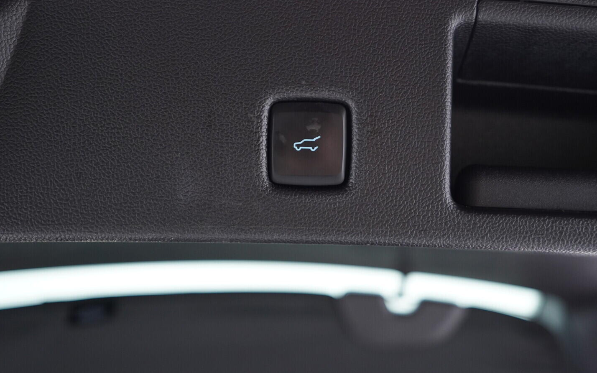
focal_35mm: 37
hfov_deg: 52.8
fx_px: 602
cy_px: 177
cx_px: 298
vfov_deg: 34.4
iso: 640
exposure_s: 1/40
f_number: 2.8
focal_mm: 24
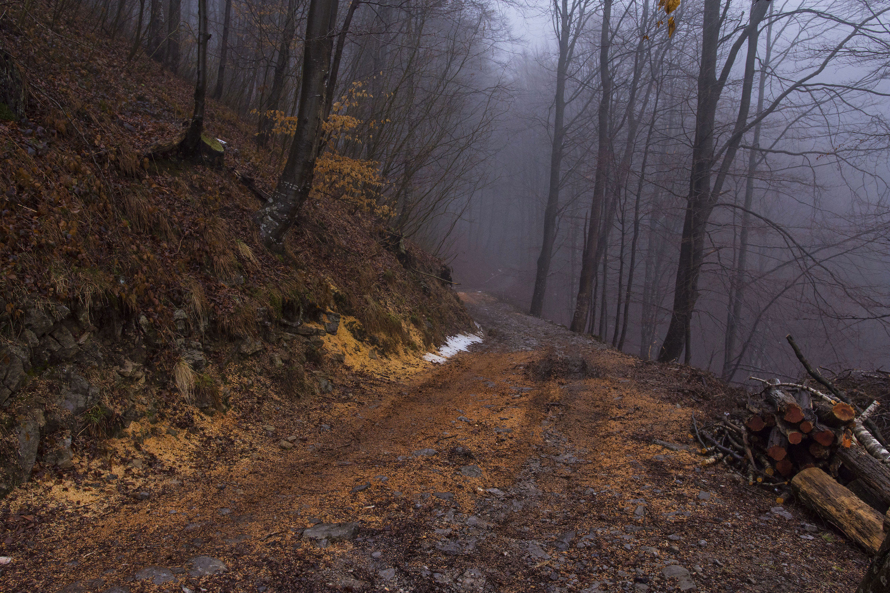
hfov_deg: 67.4
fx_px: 667
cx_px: 445
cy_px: 296
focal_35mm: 27
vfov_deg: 47.9
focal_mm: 18
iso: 640
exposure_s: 1/100
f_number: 6.3
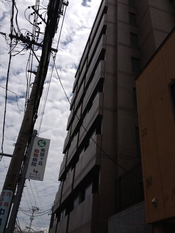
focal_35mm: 35
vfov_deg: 52.6
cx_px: 88
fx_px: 236
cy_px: 116
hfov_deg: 40.7
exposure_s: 1/5025
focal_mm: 4.28
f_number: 2.4
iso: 50
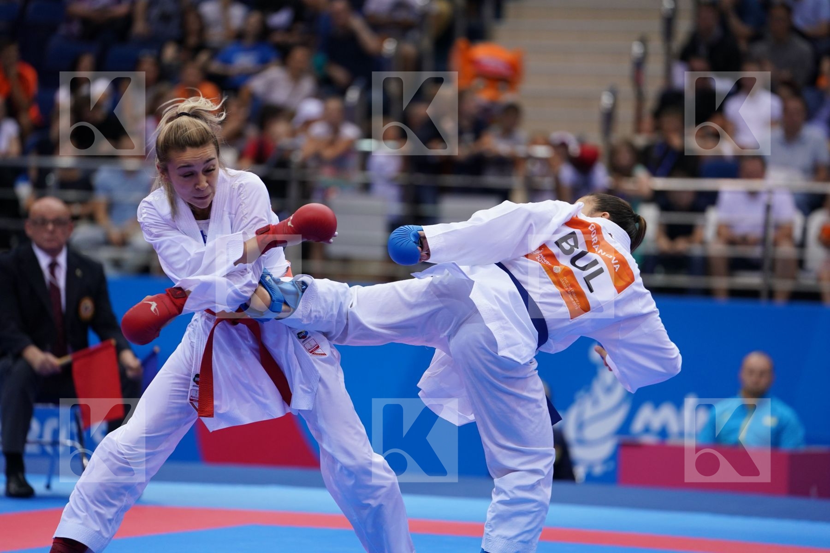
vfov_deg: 6.9
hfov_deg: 10.3
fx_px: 4611
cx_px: 415
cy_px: 276
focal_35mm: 200
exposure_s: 1/1000
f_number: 2.8
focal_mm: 200
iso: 1250
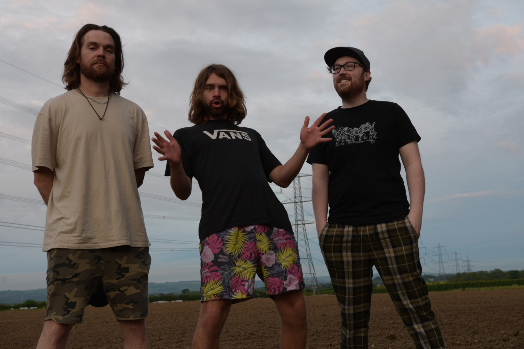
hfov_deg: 37.9
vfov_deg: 25.8
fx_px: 764
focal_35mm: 52
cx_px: 262
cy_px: 174
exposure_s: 1/125
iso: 400
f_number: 5.6
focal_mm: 35
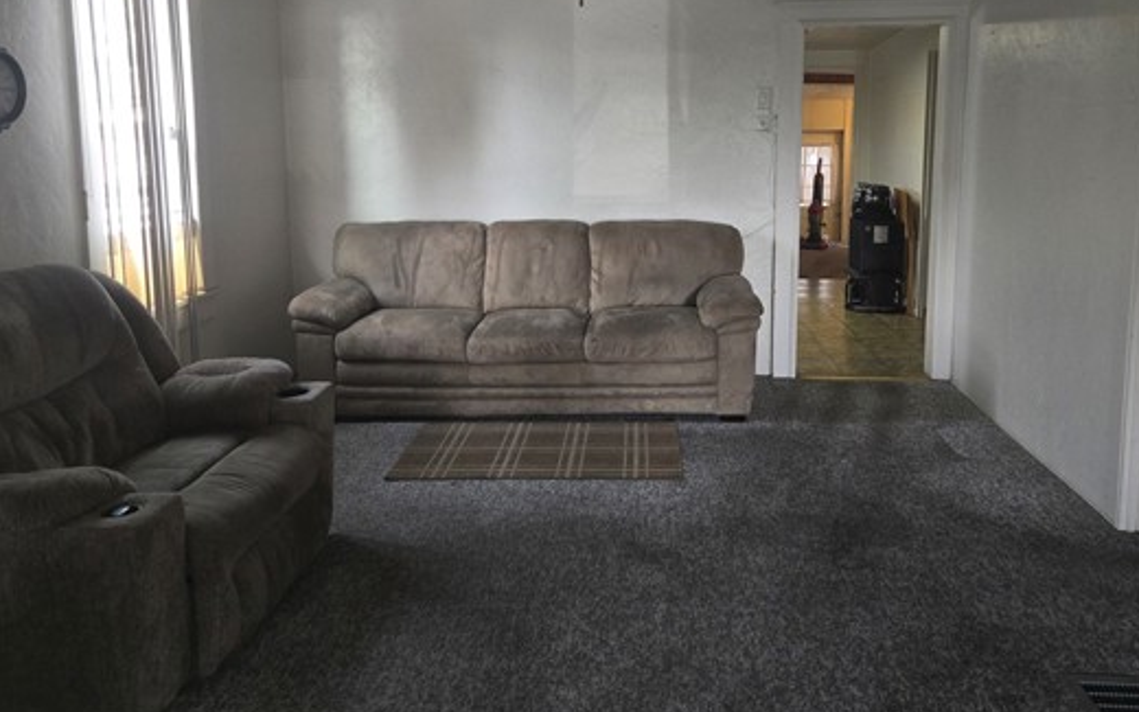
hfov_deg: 62.9
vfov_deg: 41.4
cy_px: 250
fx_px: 931
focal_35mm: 30
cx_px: 591
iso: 100
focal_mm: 5.4
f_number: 1.8
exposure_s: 1/60
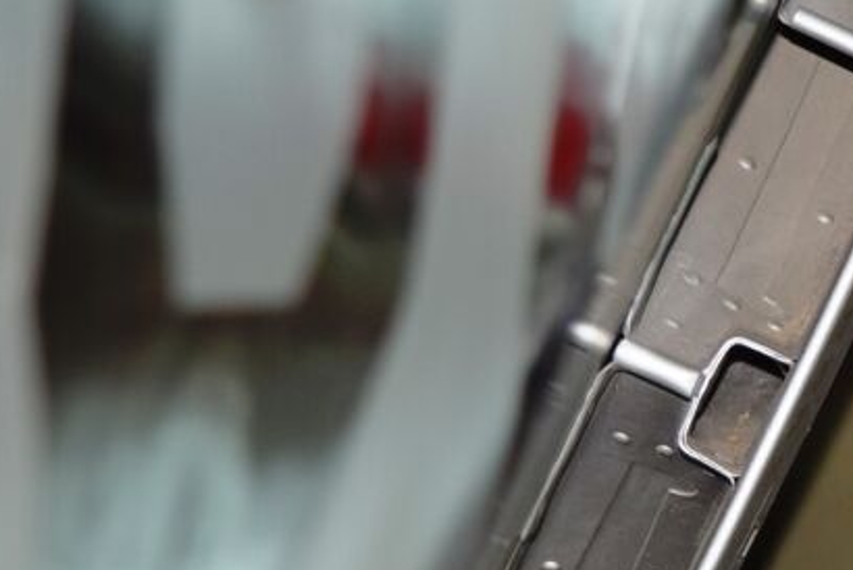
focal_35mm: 478
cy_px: 519
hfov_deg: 4.3
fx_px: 11334
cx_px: 1184
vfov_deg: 2.9
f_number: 4.8
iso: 400
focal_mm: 102
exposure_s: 1/40
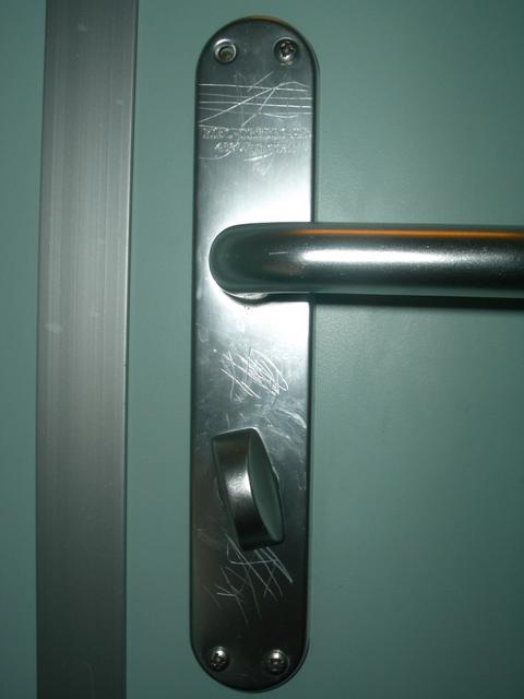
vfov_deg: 45.8
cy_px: 350
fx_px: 828
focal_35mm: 41
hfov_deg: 35.1
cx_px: 262
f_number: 4.6
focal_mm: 6.8
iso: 50
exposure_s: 1/60
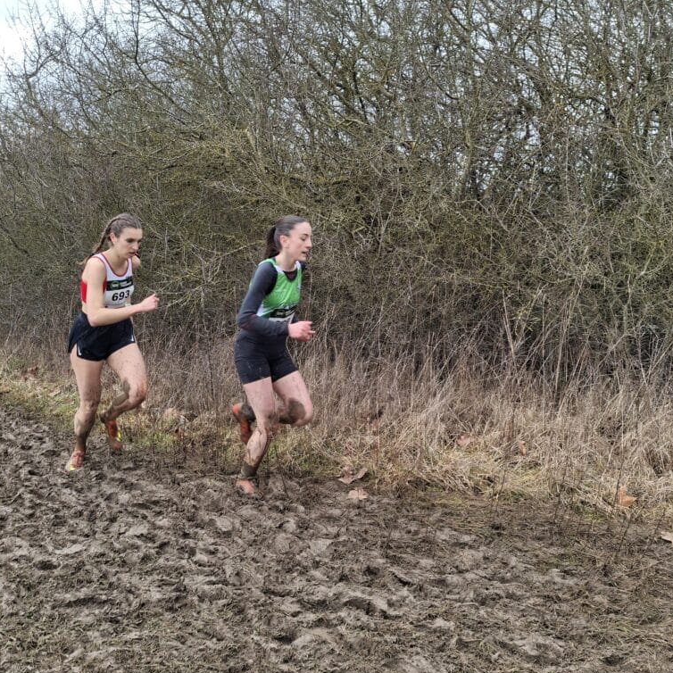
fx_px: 660
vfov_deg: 54.0
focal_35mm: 30
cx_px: 341
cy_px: 328
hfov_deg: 54.0
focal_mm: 4.69
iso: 32
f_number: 1.8
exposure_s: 1/299
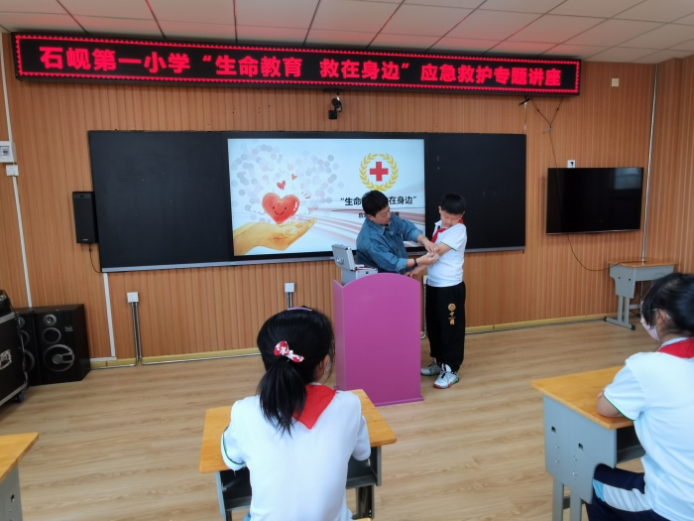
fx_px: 461
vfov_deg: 58.9
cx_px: 347
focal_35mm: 23
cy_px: 260
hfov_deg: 73.9
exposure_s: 1/60
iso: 100
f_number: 2.2
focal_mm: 2.2
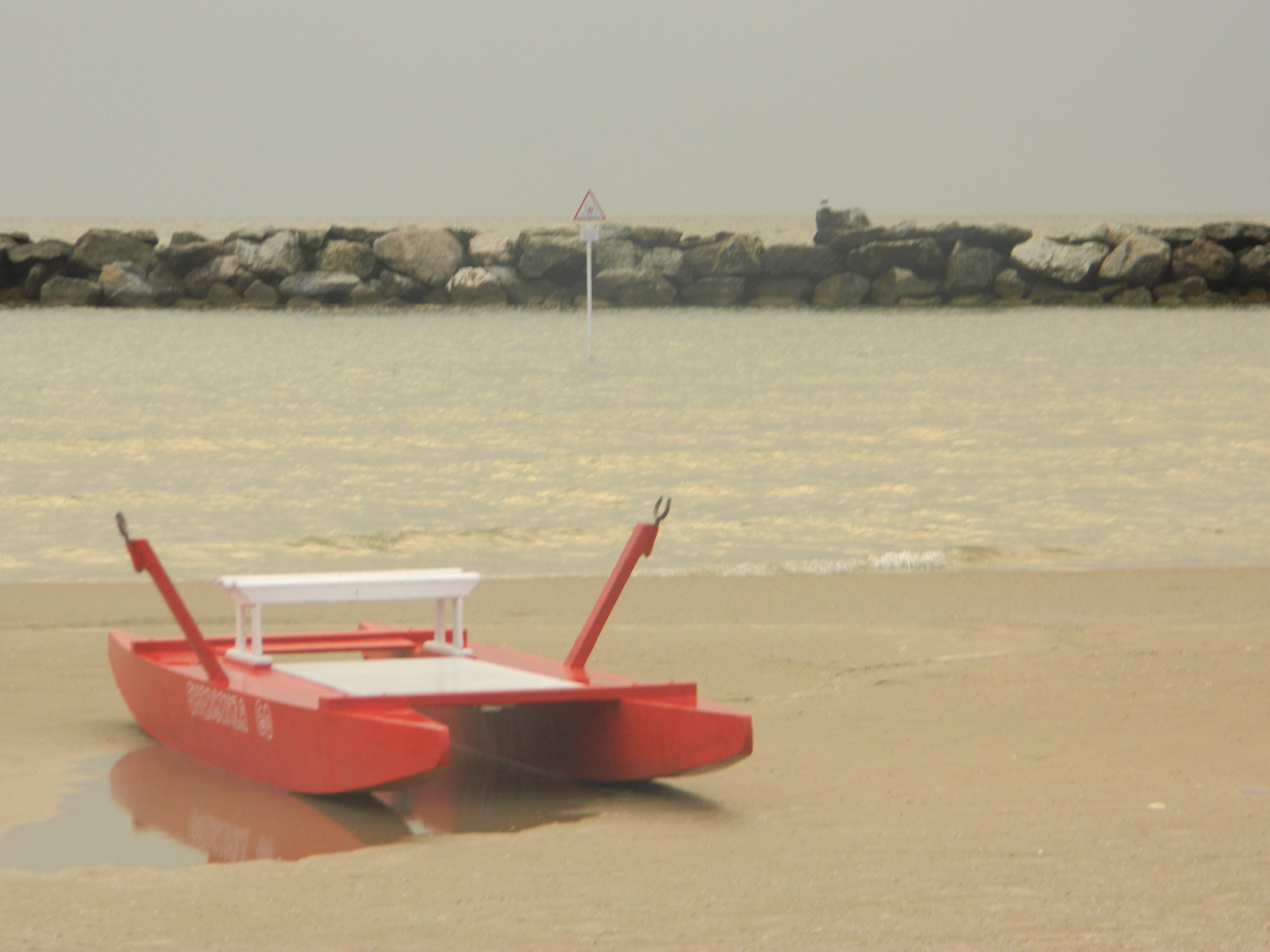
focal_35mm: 150
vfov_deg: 9.9
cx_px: 635
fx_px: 5503
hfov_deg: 13.2
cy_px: 476
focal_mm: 27
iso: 110
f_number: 4.9
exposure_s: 1/60
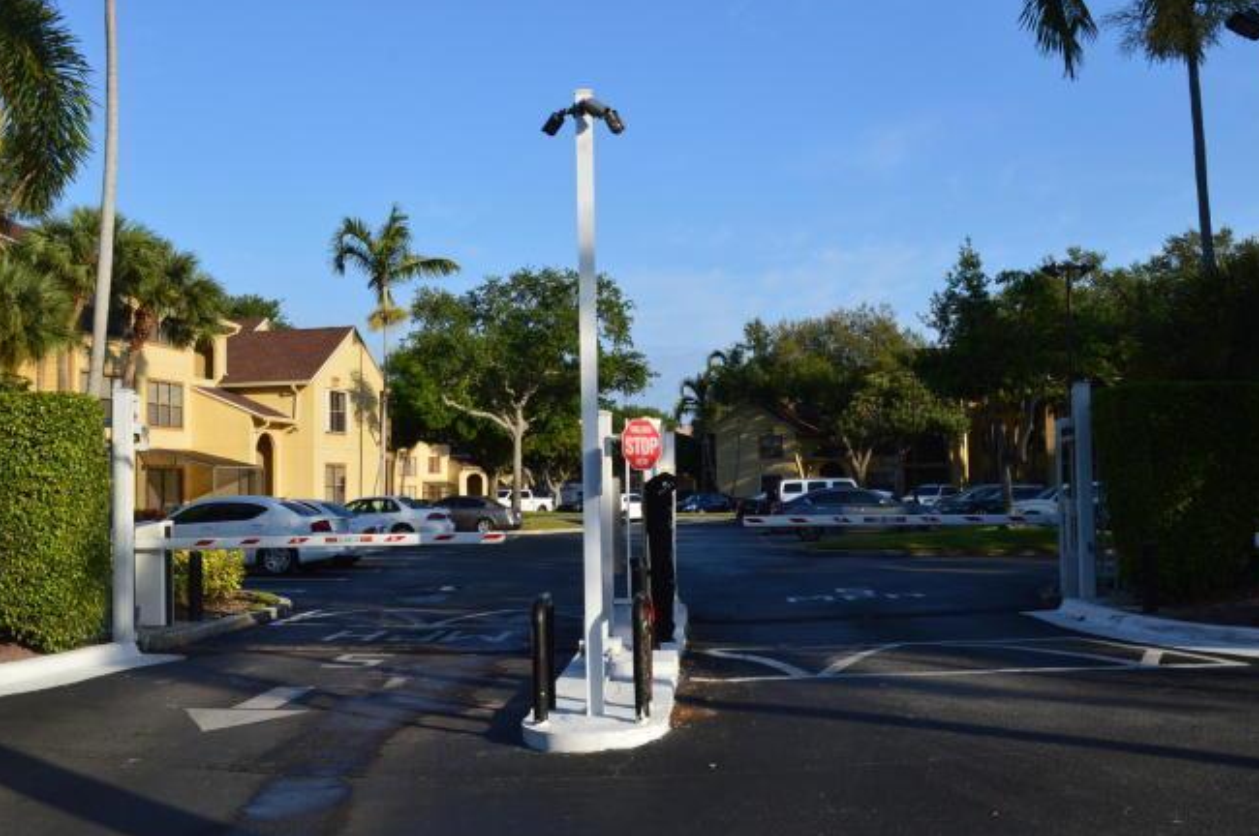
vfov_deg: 33.3
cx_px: 649
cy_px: 418
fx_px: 1397
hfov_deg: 48.5
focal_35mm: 40
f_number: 11
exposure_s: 1/400
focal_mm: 24
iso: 400
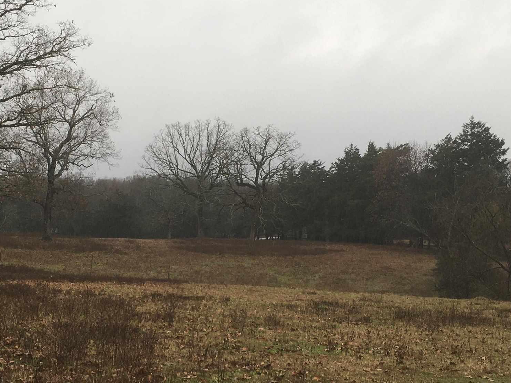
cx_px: 229
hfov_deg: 32.2
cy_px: 234
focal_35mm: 60
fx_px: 886
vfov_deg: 24.4
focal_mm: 4.15
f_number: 2.2
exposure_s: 1/149
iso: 25
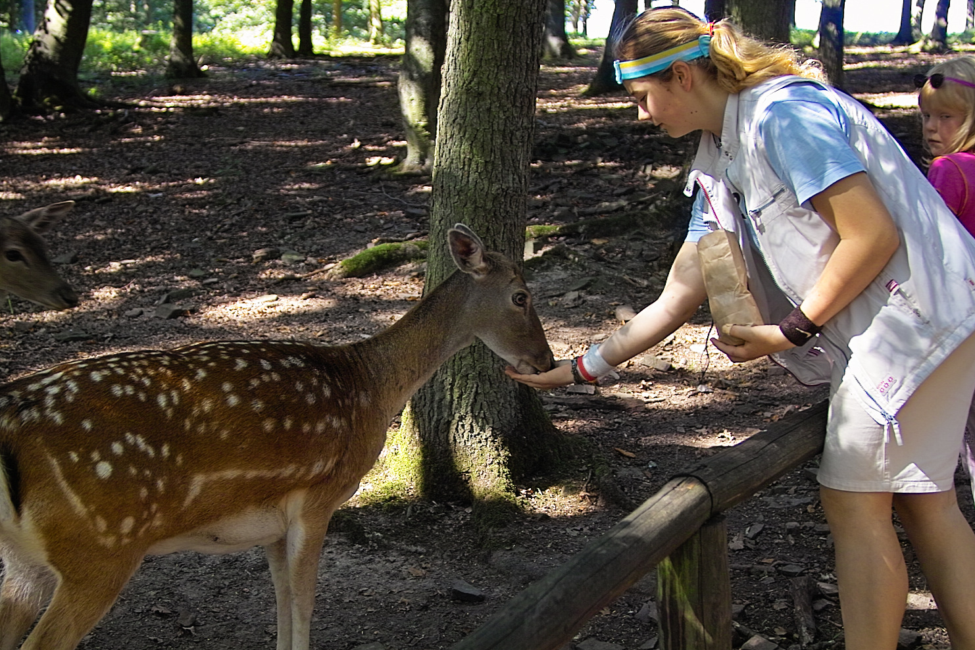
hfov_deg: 39.6
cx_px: 492
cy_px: 325
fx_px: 1354
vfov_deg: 27.0
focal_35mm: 50
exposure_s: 1/45
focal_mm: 29
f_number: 3.5
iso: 100
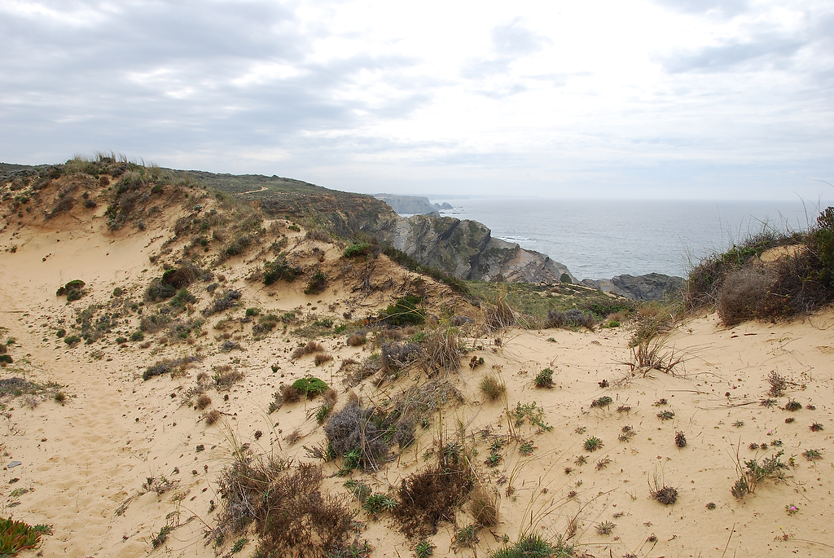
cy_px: 279
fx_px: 626
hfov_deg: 67.3
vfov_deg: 48.0
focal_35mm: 27
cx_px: 417
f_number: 10
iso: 200
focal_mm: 18
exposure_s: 1/250
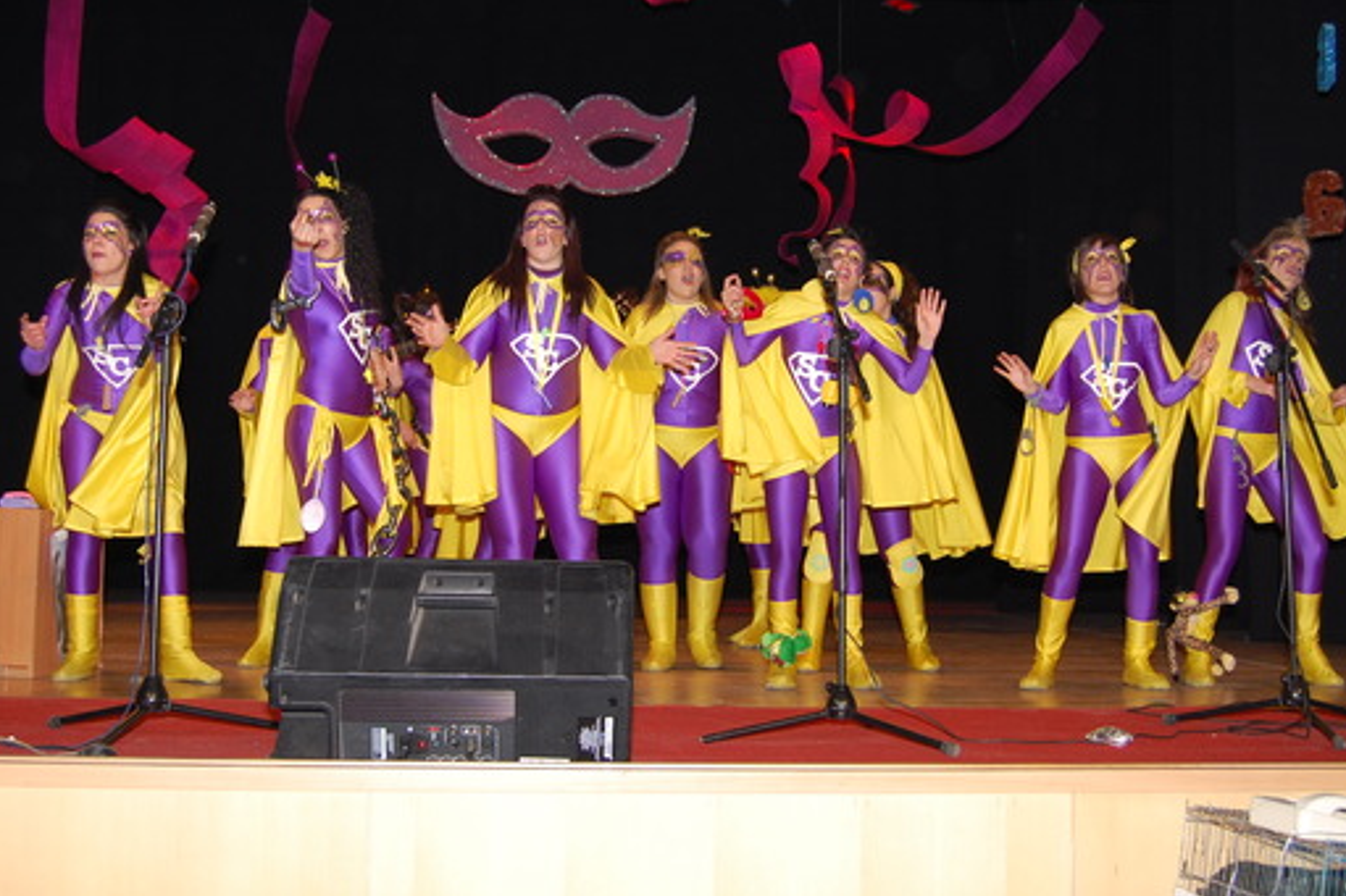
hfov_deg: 43.6
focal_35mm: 45
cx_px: 670
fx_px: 1682
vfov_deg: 29.8
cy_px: 368
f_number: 4
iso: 200
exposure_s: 1/60
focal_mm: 24
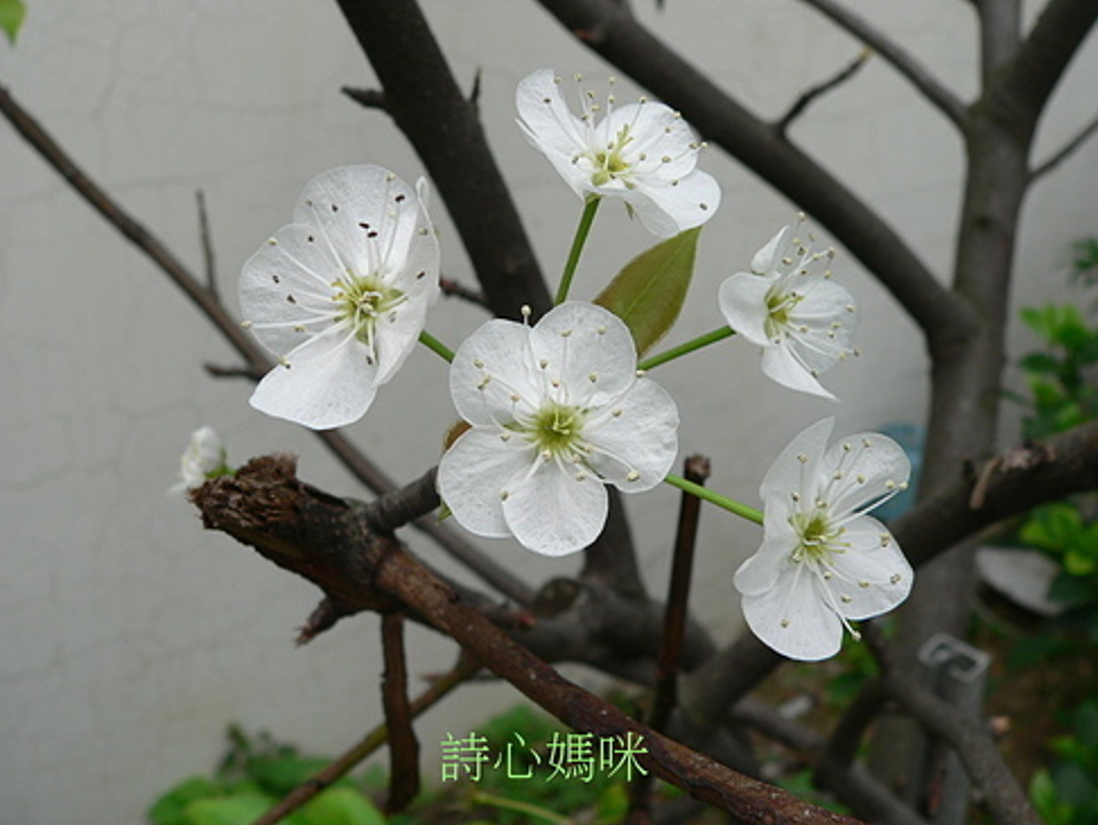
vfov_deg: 38.7
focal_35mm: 37
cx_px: 551
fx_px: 1174
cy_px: 403
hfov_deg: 50.1
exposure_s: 1/100
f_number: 4
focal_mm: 6.1
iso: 80
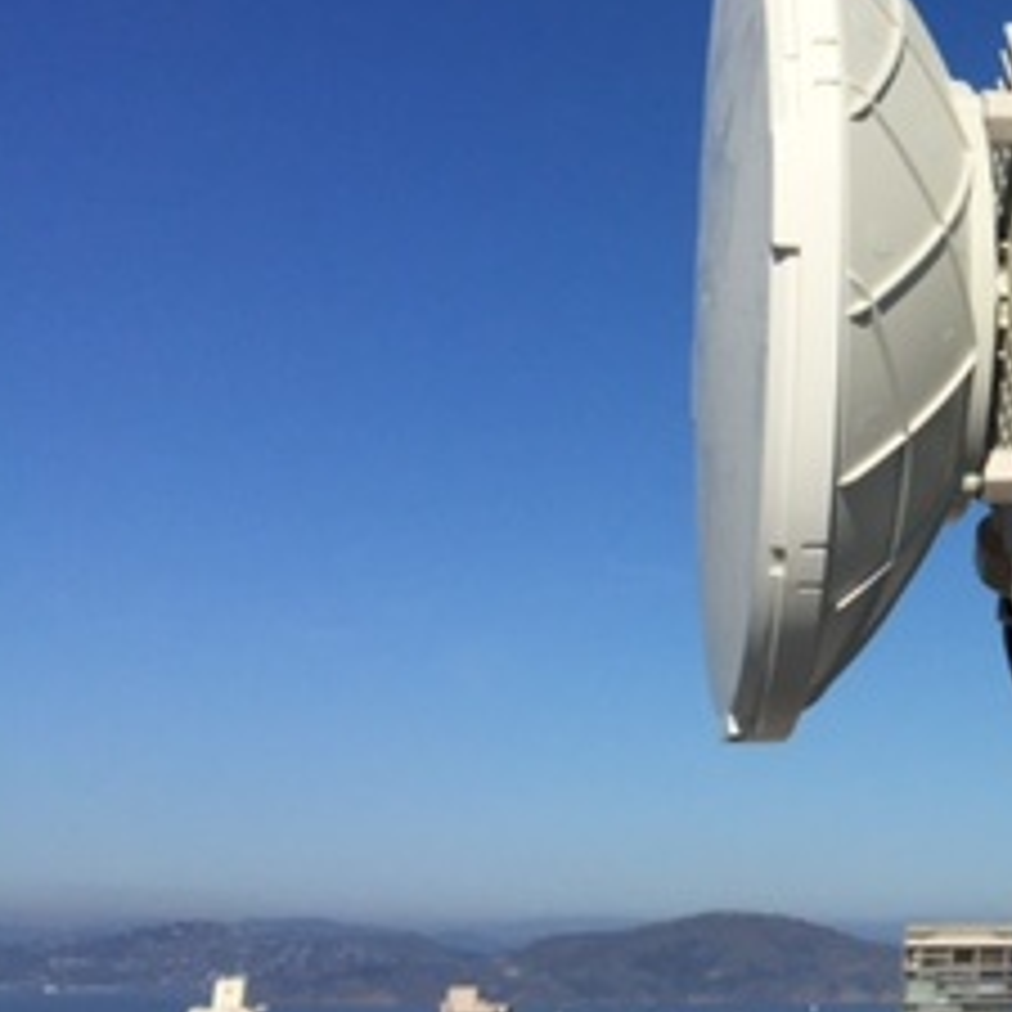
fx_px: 2415
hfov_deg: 20.9
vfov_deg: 23.4
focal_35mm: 73
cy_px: 238
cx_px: 1417
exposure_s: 1/5650
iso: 32
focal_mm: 4.15
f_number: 2.2
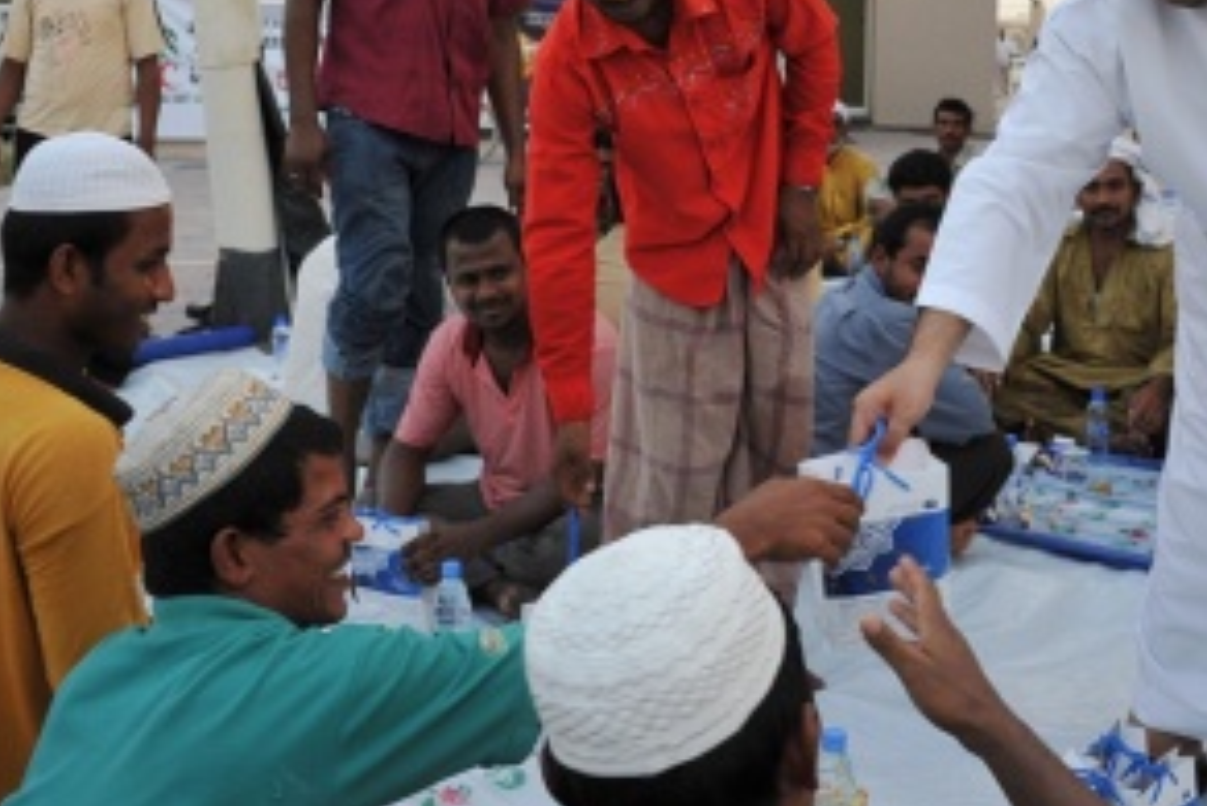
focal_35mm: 46
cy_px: 169
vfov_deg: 28.7
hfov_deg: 42.0
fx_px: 1543
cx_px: 835
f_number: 5
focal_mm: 28
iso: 500
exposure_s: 1/125
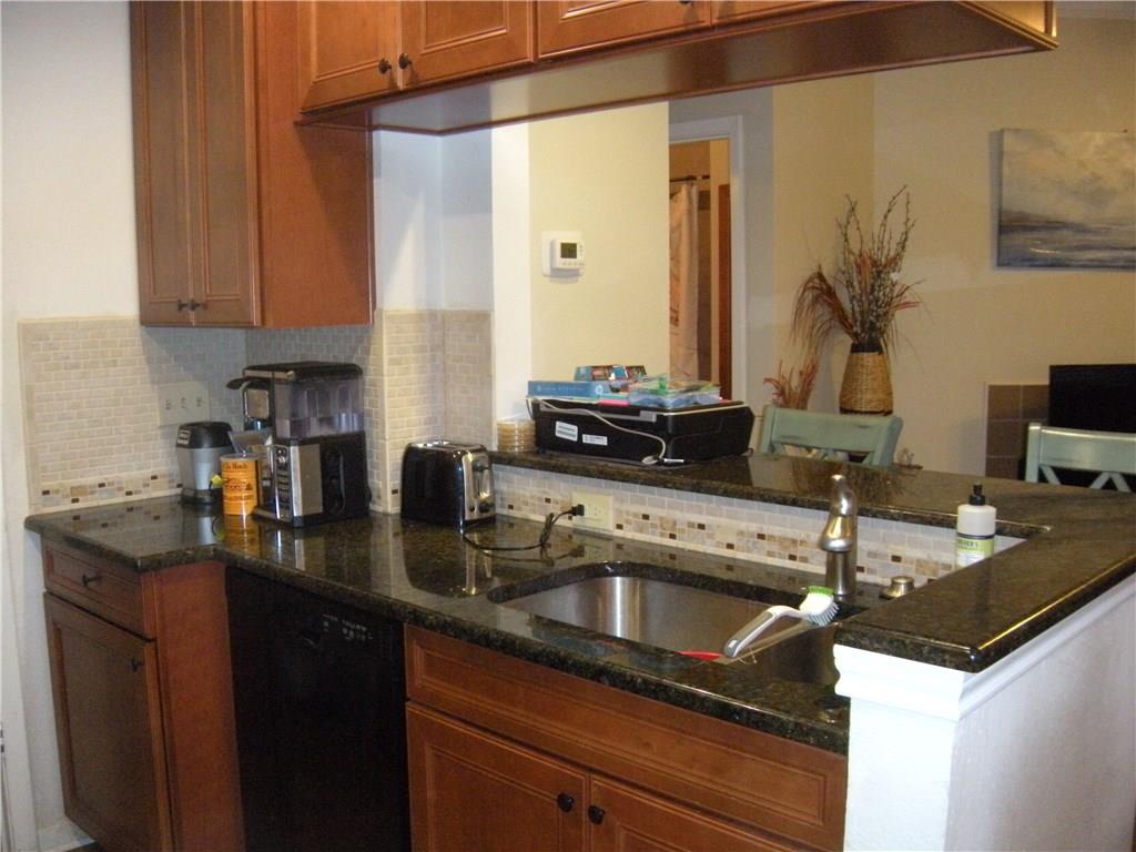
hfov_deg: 52.6
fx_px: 1149
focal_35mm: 35
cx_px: 568
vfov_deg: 40.7
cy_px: 426
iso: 400
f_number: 3.8
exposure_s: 1/30
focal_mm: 5.9
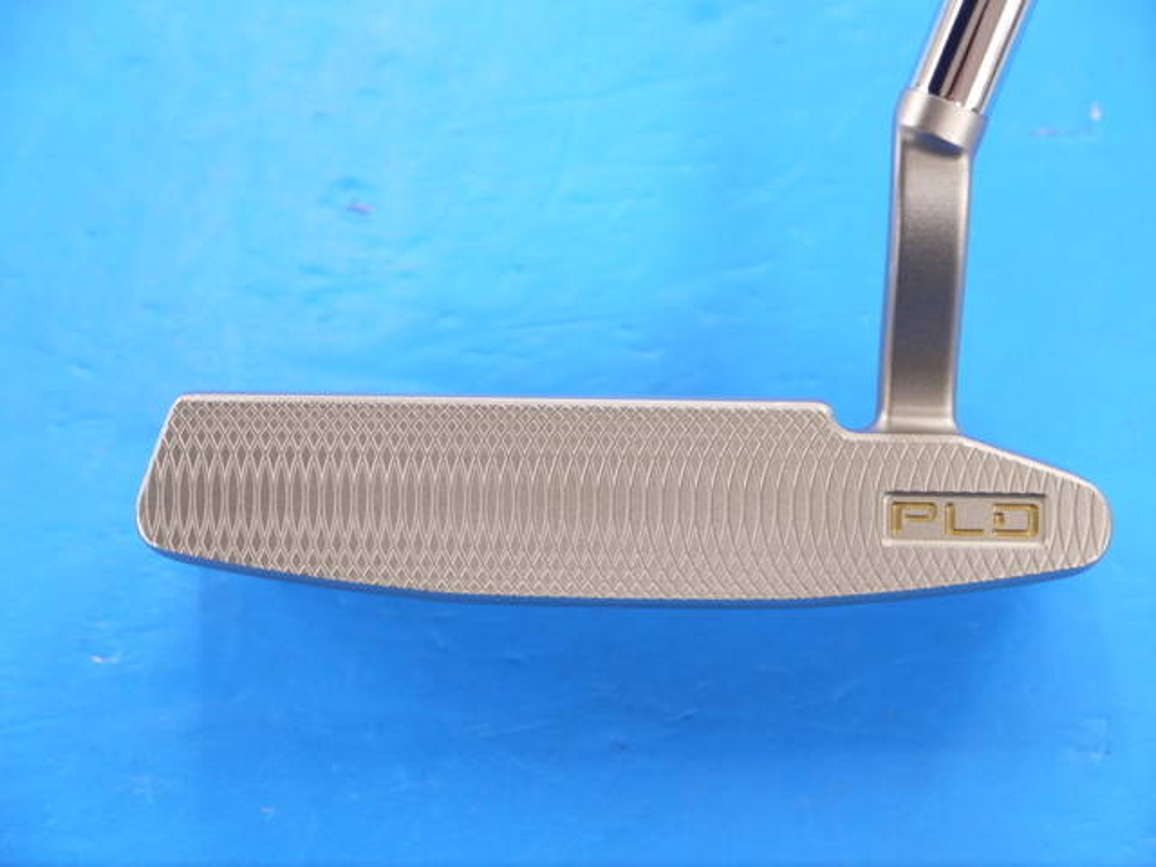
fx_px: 2805
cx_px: 578
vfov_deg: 17.6
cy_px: 434
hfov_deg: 23.3
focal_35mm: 84
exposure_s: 1/80
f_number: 5.6
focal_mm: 42
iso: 800
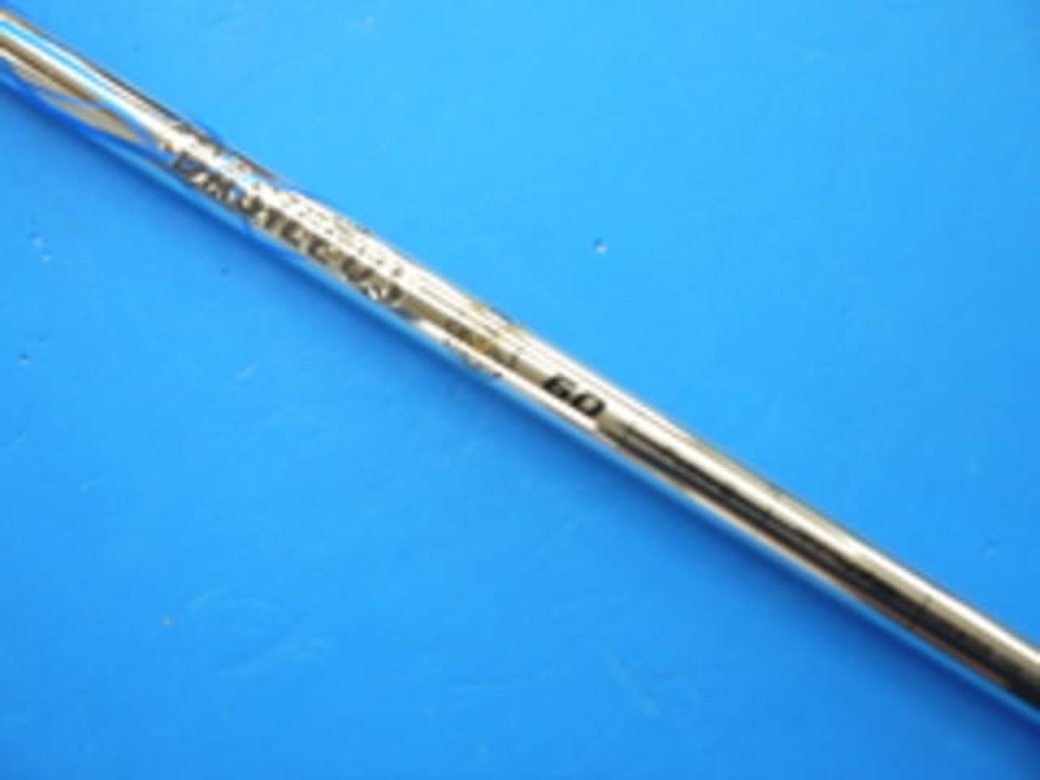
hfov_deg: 39.7
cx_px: 520
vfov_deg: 30.3
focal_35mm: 48
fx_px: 1442
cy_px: 390
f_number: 4.5
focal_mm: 24
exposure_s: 1/125
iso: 500
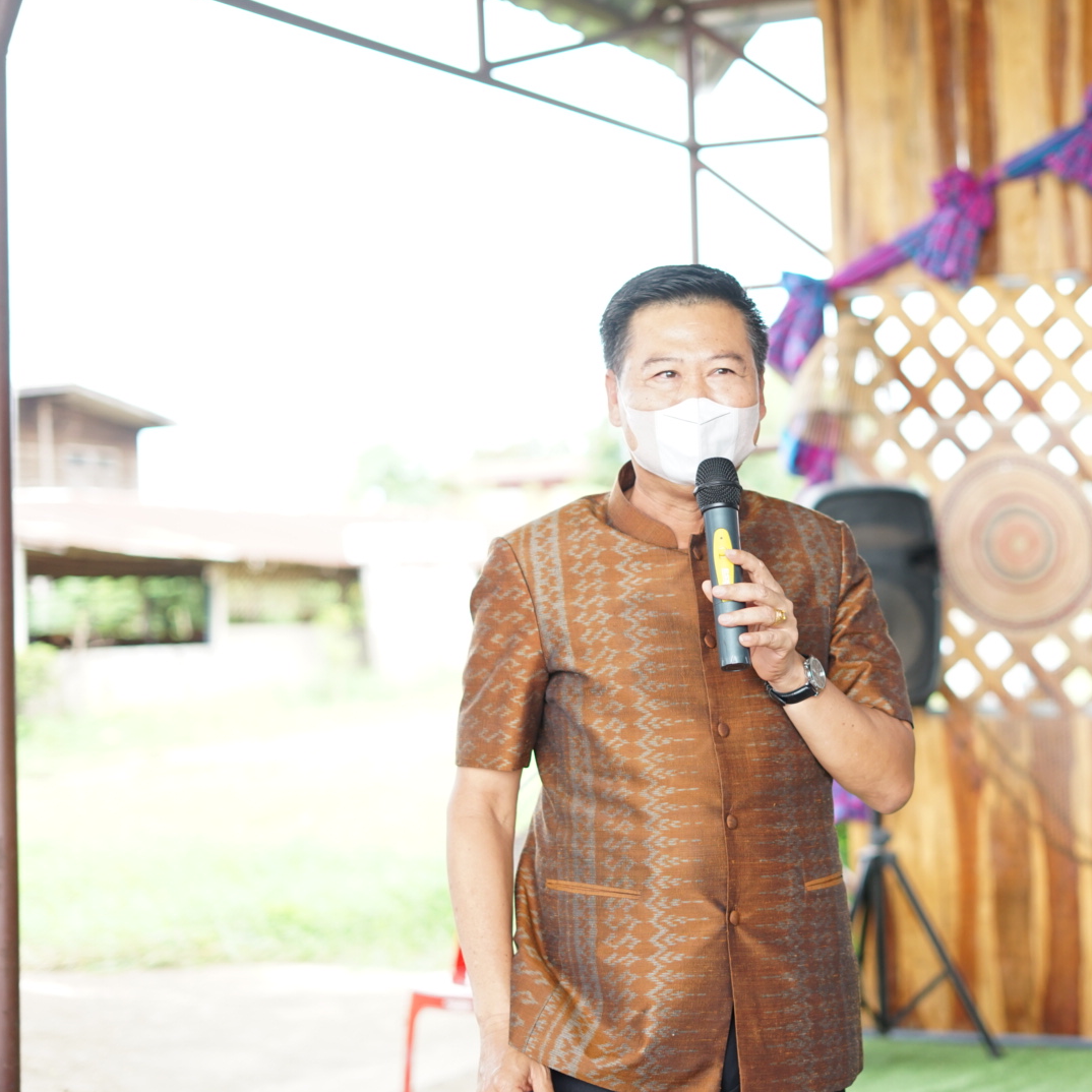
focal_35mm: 64
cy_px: 544
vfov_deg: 26.9
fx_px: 2284
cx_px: 768
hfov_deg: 26.7
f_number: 2.2
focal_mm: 50
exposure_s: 1/400
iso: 400
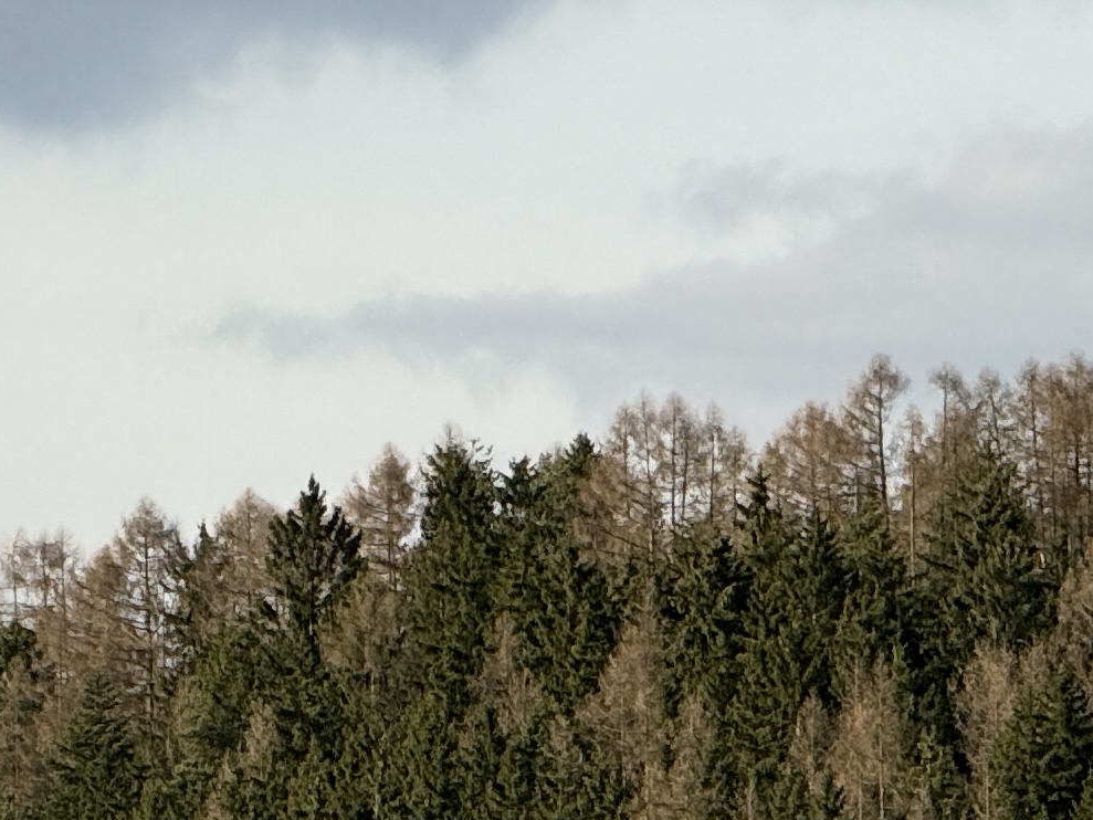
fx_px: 15442
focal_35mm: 489
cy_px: 1229
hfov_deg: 4.0
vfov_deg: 3.0
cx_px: -756
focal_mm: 15.66
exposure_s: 1/767
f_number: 2.8
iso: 50
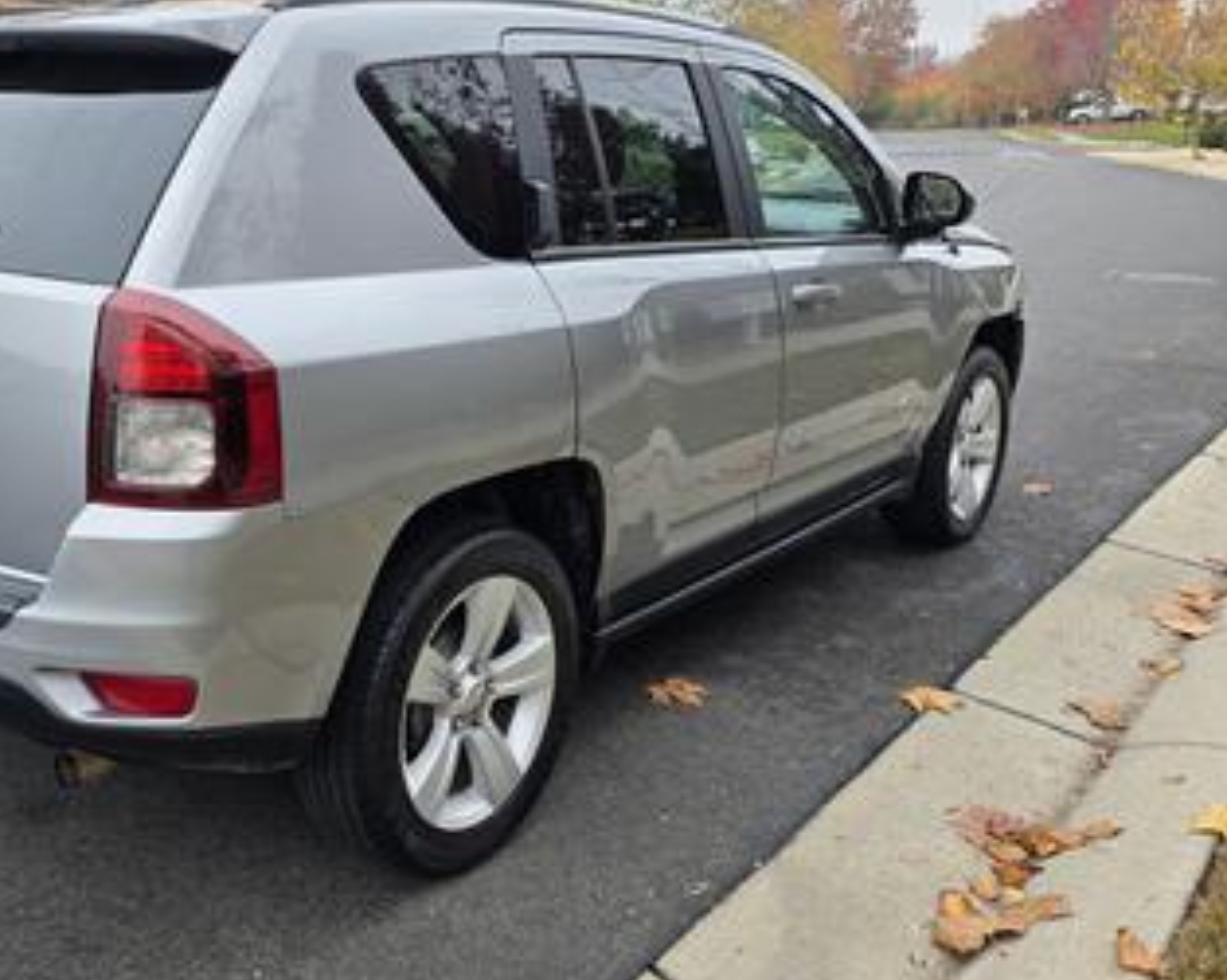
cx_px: 352
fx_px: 1307
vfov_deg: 41.0
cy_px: 418
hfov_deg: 48.9
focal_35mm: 36
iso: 32
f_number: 1.7
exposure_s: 1/180
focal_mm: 6.3
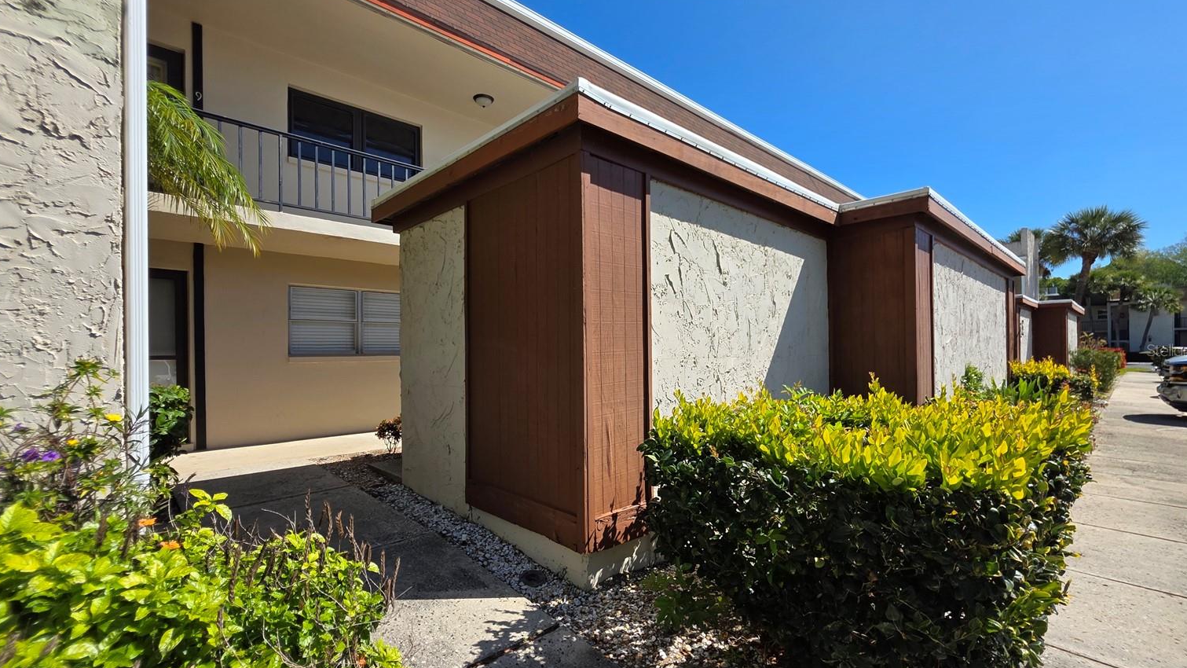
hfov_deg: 103.0
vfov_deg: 70.5
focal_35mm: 15
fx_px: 472
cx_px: 592
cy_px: 350
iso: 40
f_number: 1.9
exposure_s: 1/2000
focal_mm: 2.2
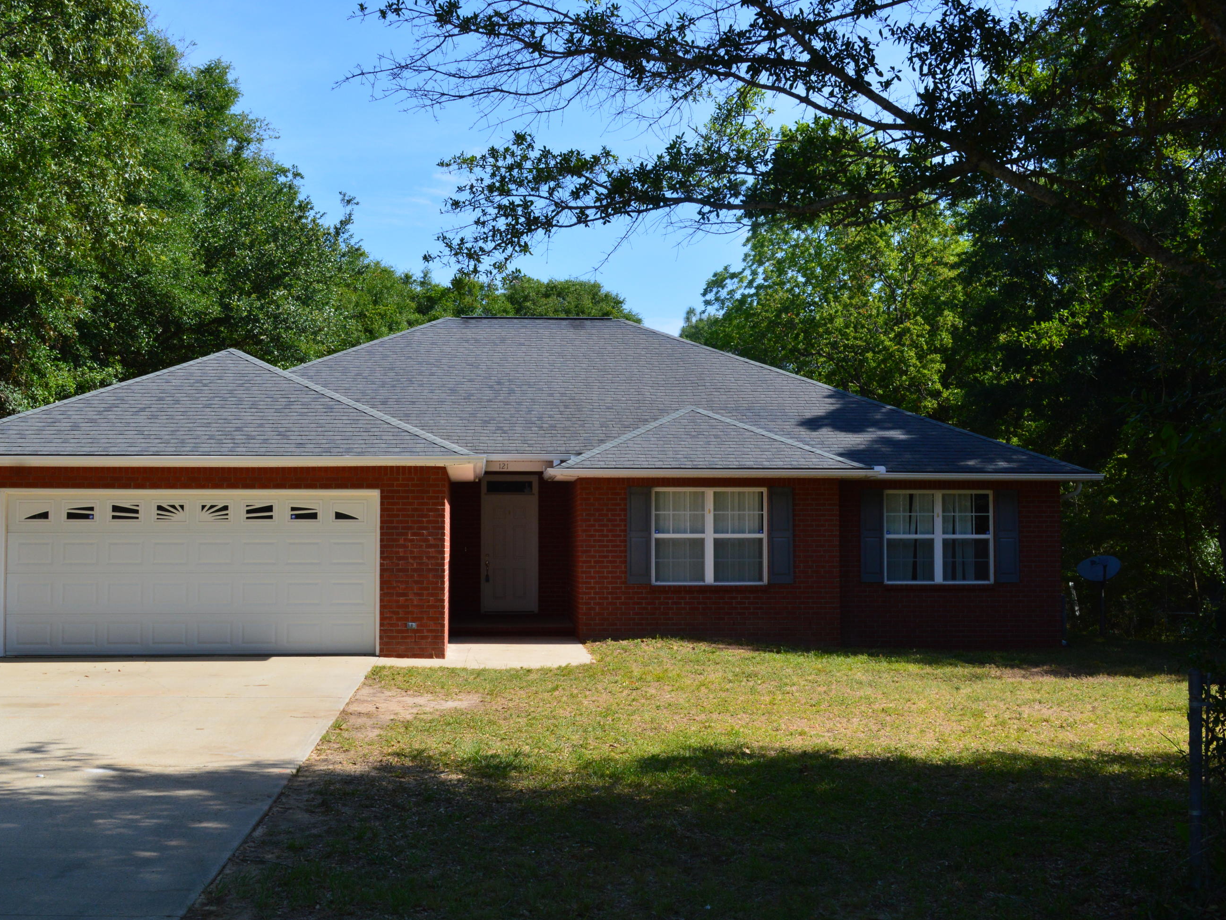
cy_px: 470
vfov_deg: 36.0
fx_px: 1417
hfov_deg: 46.7
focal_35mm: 40
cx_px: 554
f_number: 11
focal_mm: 24
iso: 400
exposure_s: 1/400
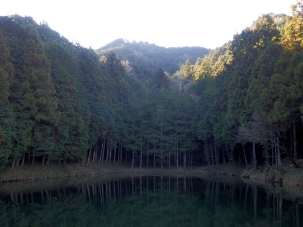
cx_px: 152
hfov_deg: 37.5
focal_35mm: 51
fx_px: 446
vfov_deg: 28.6
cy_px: 114
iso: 125
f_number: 4.4
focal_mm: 9.1
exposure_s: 1/50
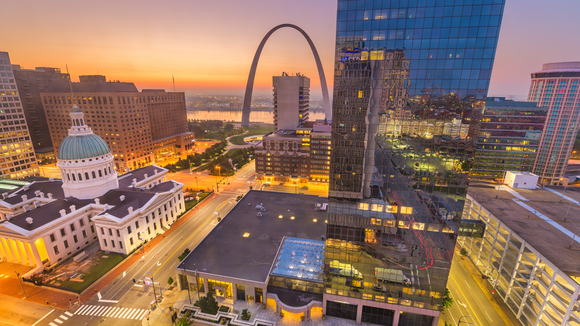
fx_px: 231
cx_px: 290
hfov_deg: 103.0
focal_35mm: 15
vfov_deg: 70.5
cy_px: 160
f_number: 4.5
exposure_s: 10
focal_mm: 14
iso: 64
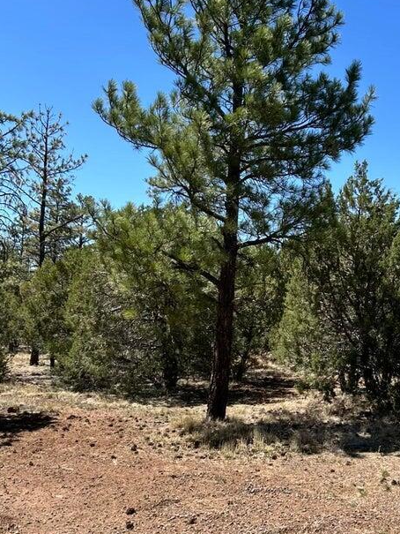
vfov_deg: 42.5
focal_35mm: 44
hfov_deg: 32.0
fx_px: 678
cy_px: 348
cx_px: 322
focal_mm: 5.7
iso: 50
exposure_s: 1/2841
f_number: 1.5
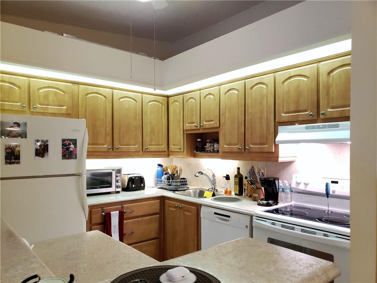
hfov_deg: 67.3
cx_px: 188
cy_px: 142
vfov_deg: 53.1
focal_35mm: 26
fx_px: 283
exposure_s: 1/60
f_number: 1.5
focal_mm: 4.3
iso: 250
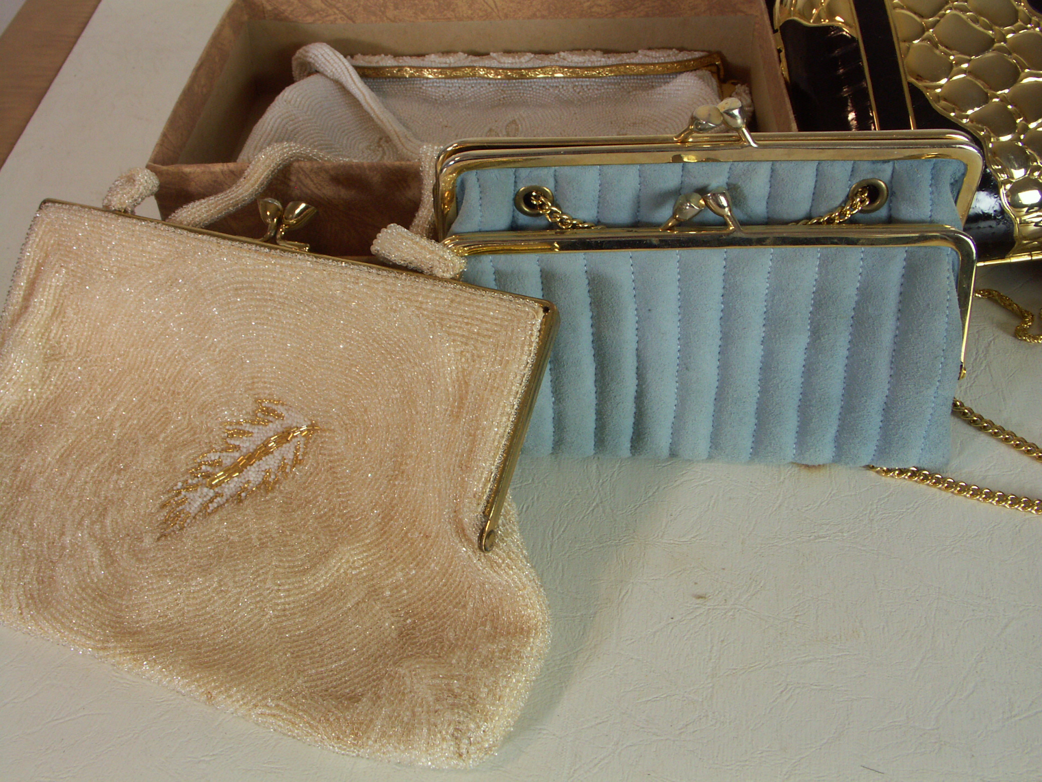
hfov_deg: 54.0
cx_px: 521
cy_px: 391
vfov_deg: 41.8
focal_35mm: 34
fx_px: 1023
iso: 100
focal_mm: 8.77
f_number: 7.1
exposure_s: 1/13
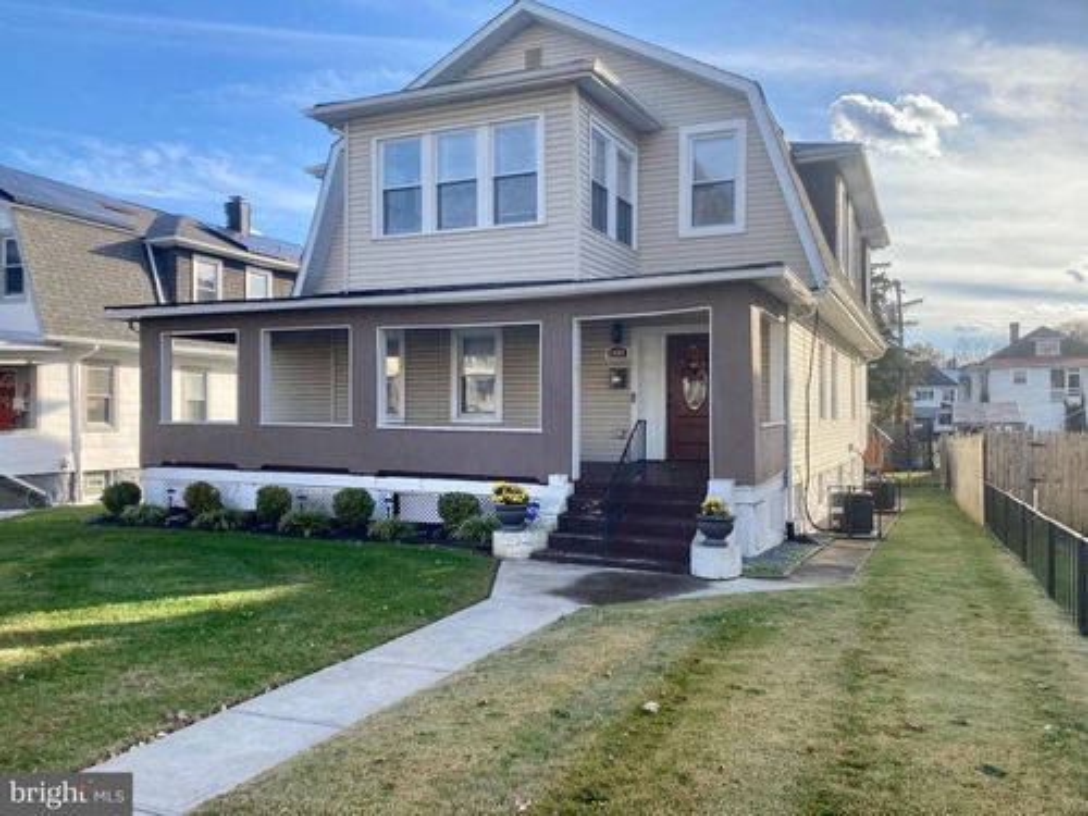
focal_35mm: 28
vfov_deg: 49.7
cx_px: 544
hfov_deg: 63.4
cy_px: 408
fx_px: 880
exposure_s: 1/774
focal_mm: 3.99
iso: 20
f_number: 1.8
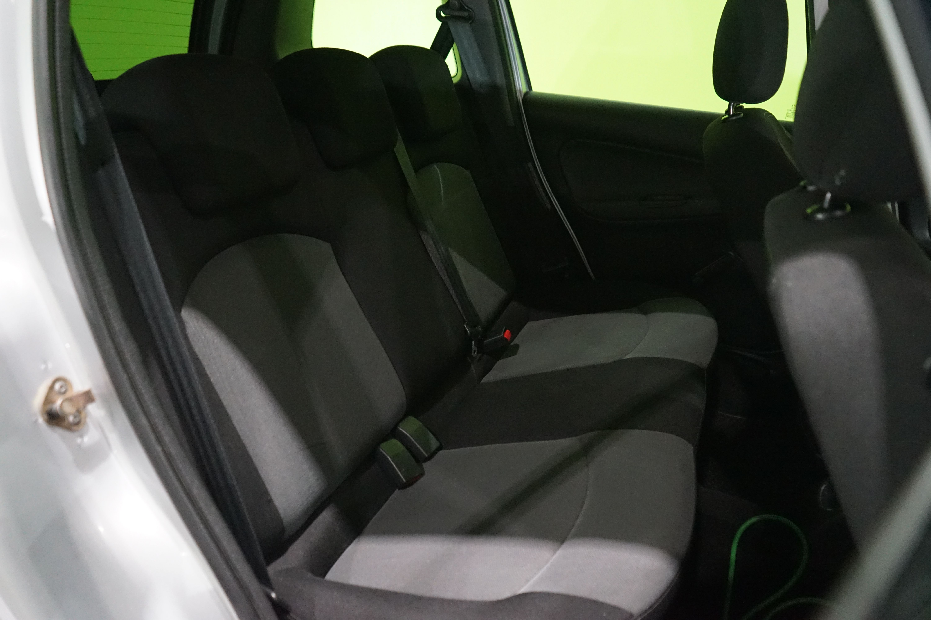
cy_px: 310
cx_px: 466
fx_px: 724
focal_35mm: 28
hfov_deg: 65.5
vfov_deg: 46.4
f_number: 3.5
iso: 6400
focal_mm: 28
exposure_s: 1/125
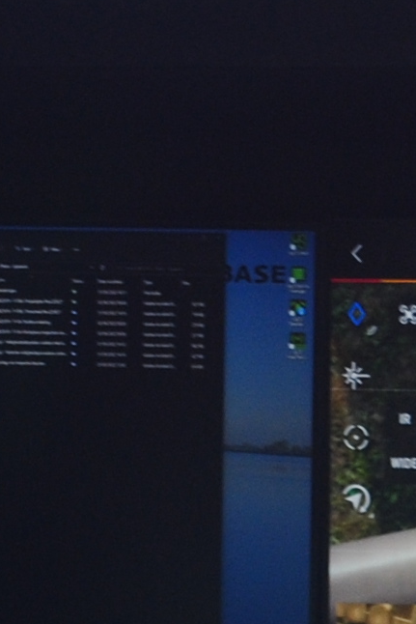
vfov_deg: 7.6
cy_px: 515
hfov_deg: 5.1
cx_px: 373
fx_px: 4677
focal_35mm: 270
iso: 200
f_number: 4.5
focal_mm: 30
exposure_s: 1/60
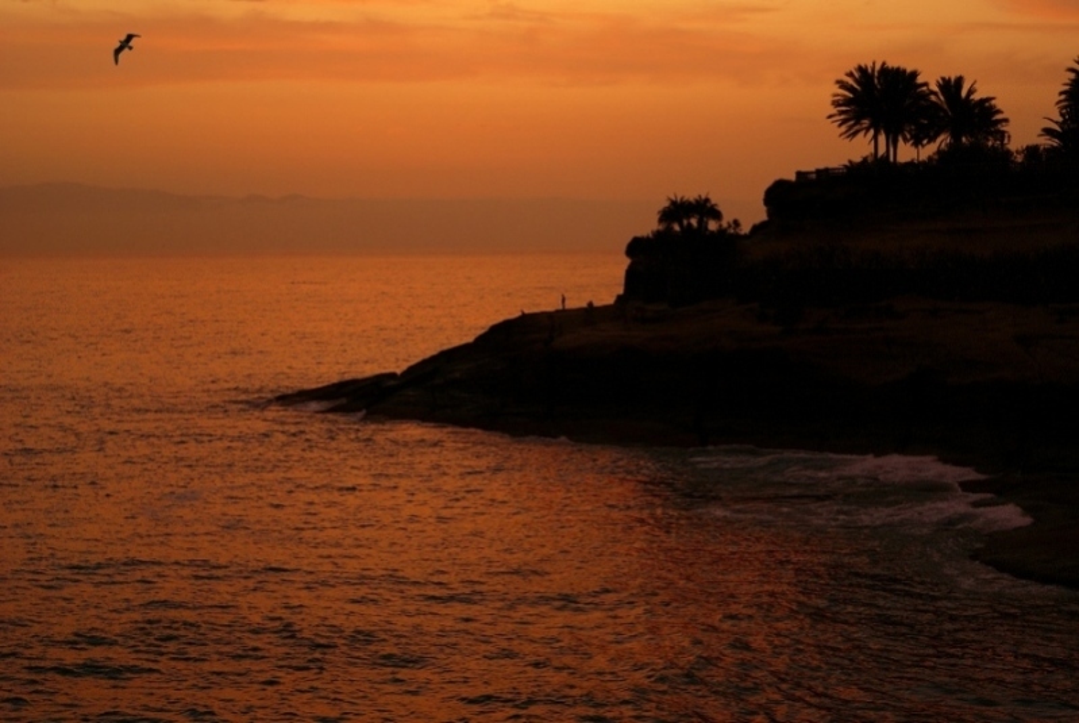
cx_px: 540
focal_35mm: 75
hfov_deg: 27.0
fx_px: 2251
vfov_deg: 18.2
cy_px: 362
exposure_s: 1/125
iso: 200
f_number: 5.6
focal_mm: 50
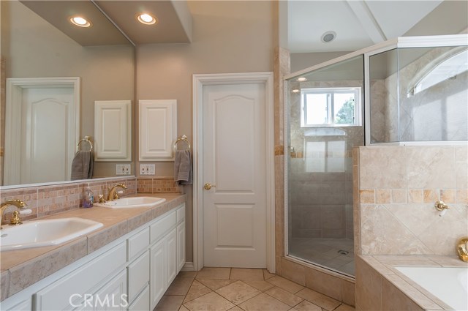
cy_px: 156
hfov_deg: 90.1
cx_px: 234
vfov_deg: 67.2
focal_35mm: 18
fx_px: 234
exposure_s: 1/13
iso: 200
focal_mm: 12
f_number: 14
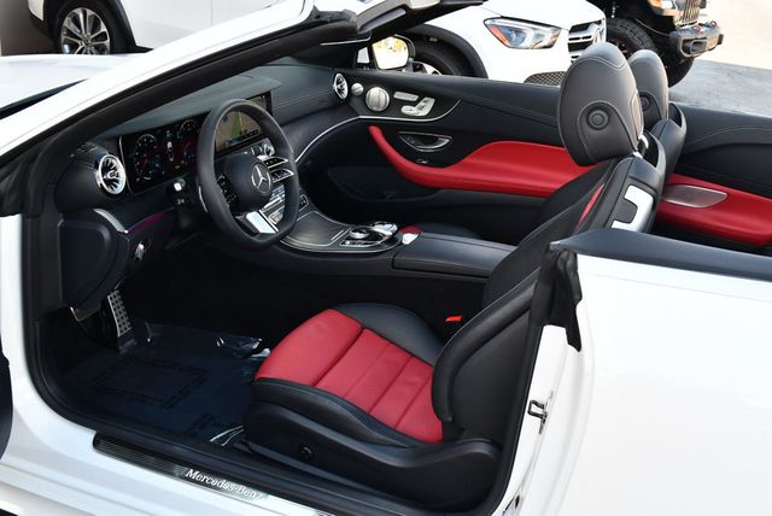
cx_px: 386
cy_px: 258
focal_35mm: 40
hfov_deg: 48.4
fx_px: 859
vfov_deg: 33.5
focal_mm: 20
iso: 400
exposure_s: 1/250
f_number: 5.6
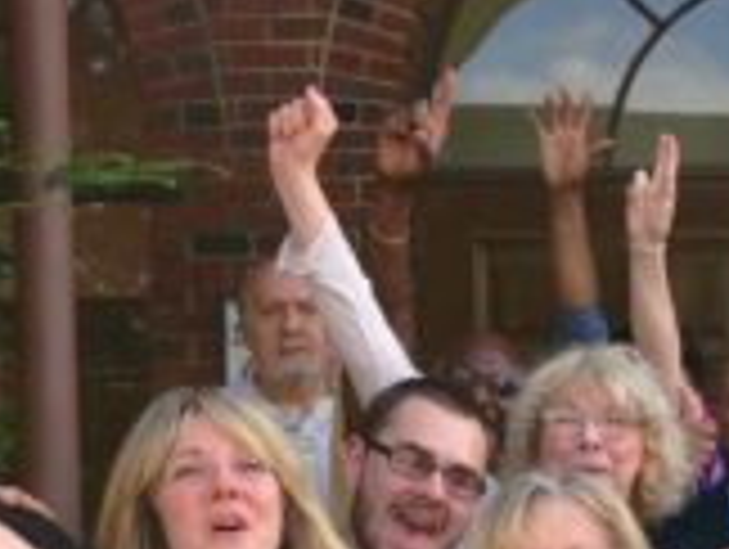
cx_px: 788
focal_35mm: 130
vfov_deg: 11.2
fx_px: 2742
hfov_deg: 14.8
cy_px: 711
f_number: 2.4
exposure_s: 1/205
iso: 50
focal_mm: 4.12
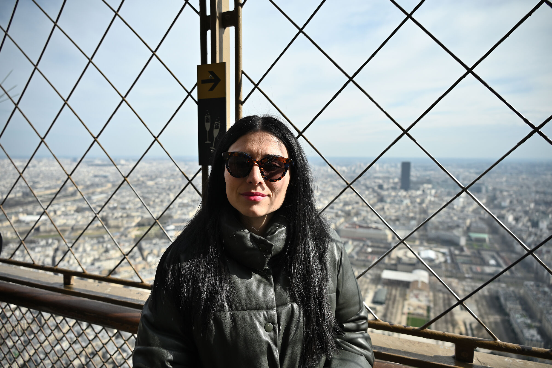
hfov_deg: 73.8
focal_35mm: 24
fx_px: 368
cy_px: 184
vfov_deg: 53.1
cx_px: 276
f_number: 4
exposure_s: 1/1000
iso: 100
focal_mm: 24
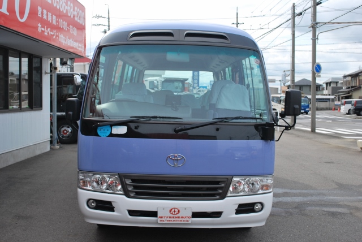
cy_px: 121
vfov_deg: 30.9
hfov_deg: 44.9
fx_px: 438
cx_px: 181
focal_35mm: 44
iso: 100
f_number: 5.6
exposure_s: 1/250
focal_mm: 29
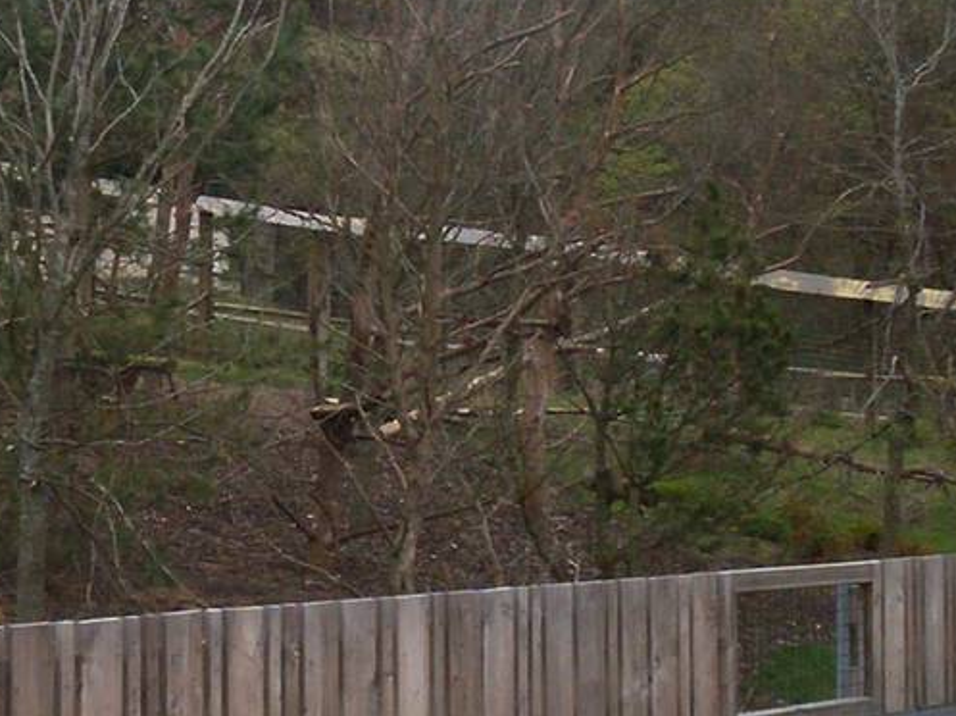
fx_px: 3201
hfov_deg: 16.9
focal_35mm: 116
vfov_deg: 12.7
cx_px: 310
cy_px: 425
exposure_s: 1/224
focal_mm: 5.9
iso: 100
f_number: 4.5
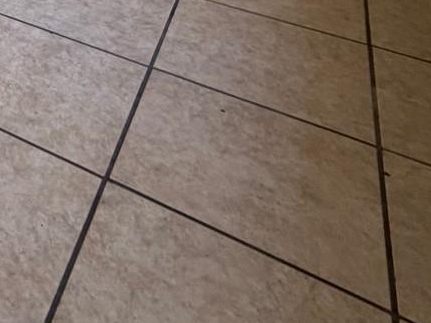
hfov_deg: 26.9
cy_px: -267
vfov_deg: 19.9
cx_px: -207
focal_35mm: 52
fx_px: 647
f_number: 2.2
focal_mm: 2.22
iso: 320
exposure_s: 1/121
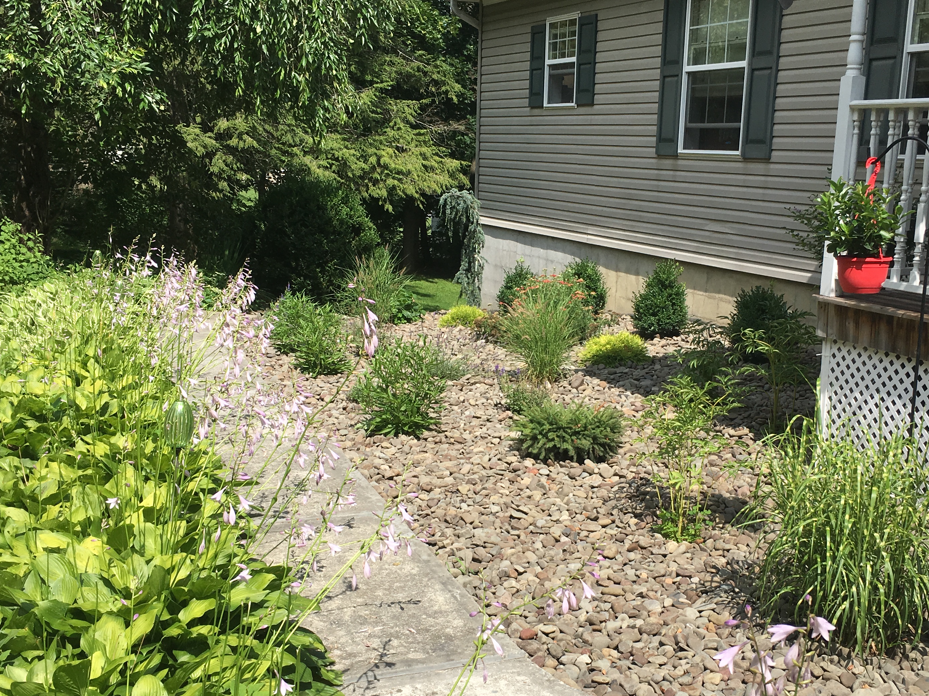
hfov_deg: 44.6
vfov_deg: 34.3
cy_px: 408
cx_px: 540
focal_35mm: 42
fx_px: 1127
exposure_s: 1/1479
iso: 25
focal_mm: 4.15
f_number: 2.2
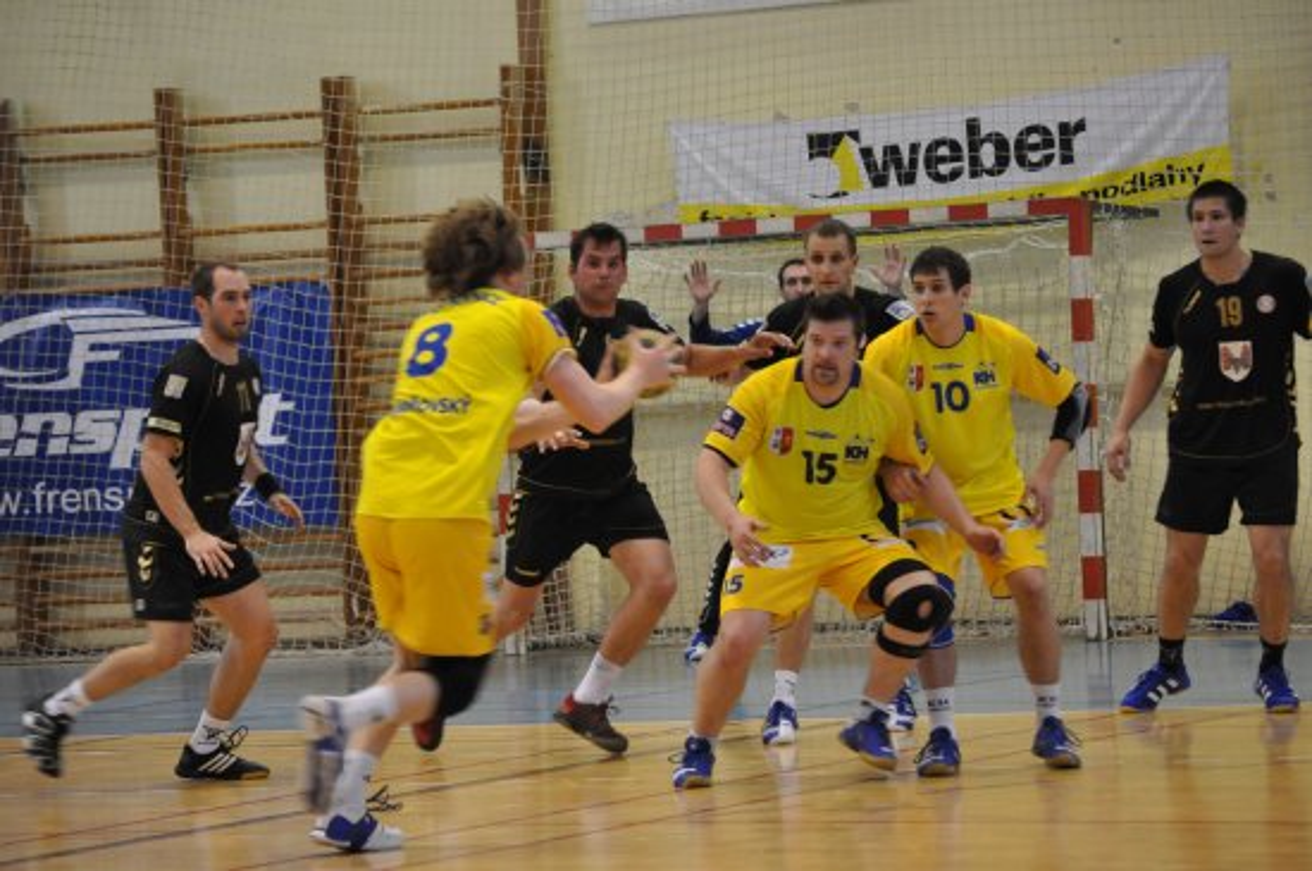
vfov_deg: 9.9
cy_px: 436
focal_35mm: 138
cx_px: 656
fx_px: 5022
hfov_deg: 14.9
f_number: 4.5
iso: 1600
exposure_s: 1/160
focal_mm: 92
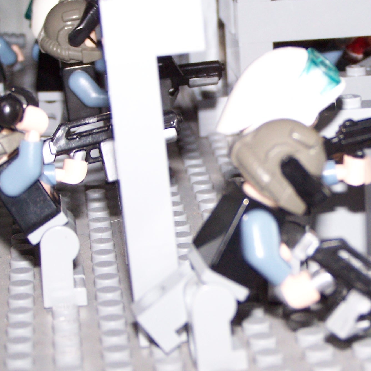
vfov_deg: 13.6
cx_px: 327
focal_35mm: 128
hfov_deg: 13.5
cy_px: 172
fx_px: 1552
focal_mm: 12.4
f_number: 3.2
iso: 140
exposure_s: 1/90
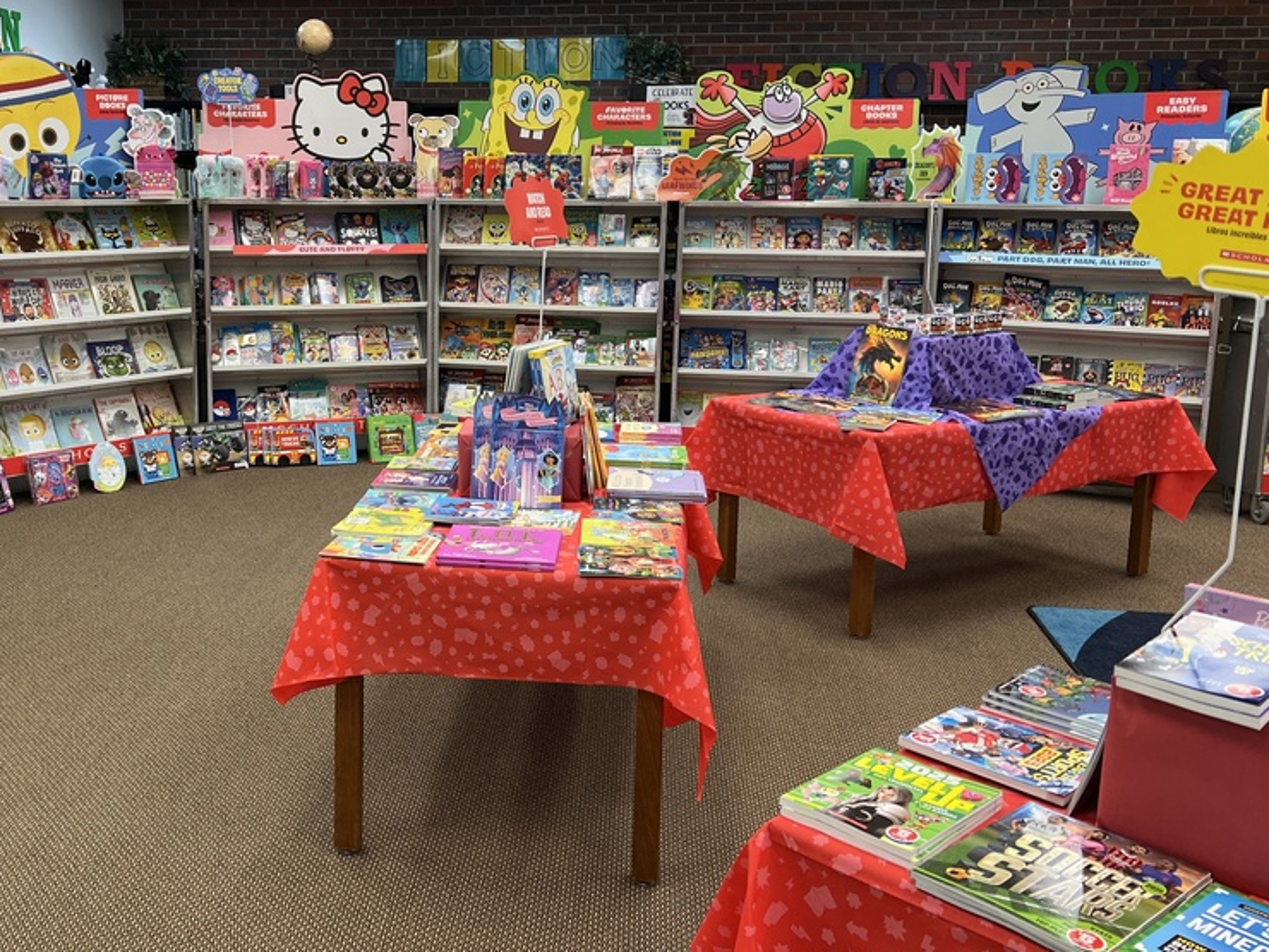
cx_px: 427
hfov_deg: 50.5
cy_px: 388
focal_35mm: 36
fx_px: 1320
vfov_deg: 39.5
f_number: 1.5
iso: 64
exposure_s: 1/60
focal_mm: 5.7
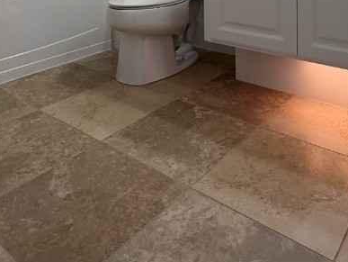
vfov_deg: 31.5
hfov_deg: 49.8
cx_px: 210
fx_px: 372
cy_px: -63
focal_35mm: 37
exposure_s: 1/120
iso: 200
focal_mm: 2.22
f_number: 2.2
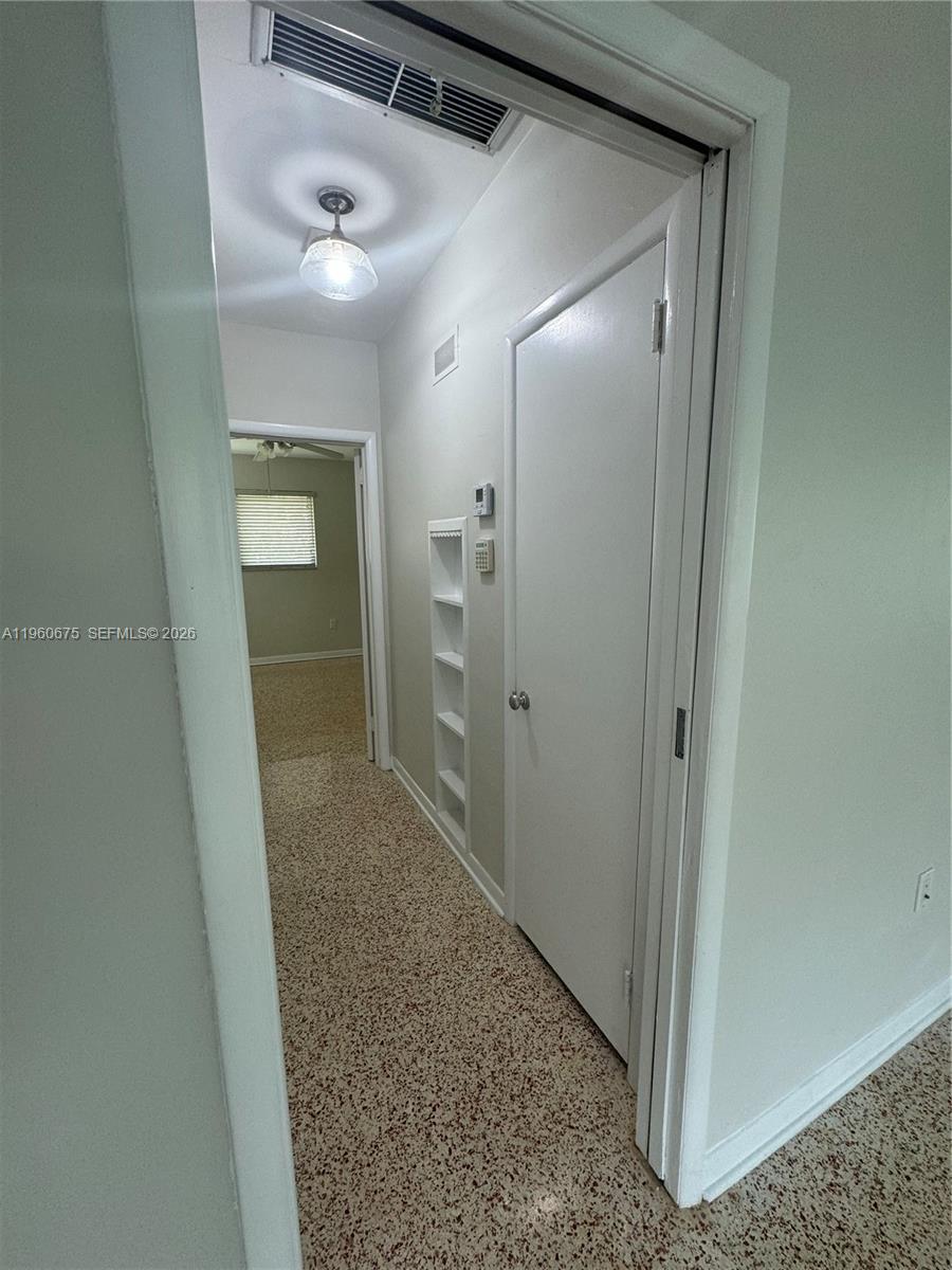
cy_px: 635
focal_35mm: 14
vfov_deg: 102.1
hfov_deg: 85.7
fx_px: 513
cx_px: 476
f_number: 2.2
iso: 125
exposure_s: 1/120
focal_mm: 2.22
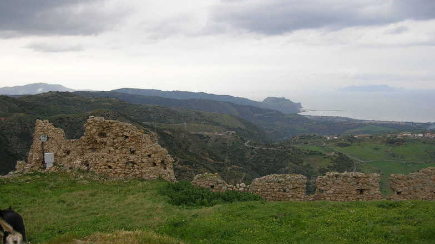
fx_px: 461
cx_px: 214
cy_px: 128
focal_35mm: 40
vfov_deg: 29.7
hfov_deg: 50.5
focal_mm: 6
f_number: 2.7
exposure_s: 1/143
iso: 50
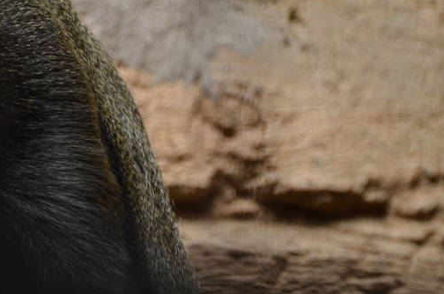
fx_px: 11431
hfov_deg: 2.2
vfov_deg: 1.5
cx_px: -111
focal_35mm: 929
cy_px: -41
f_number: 5.3
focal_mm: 195
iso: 640
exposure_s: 1/250
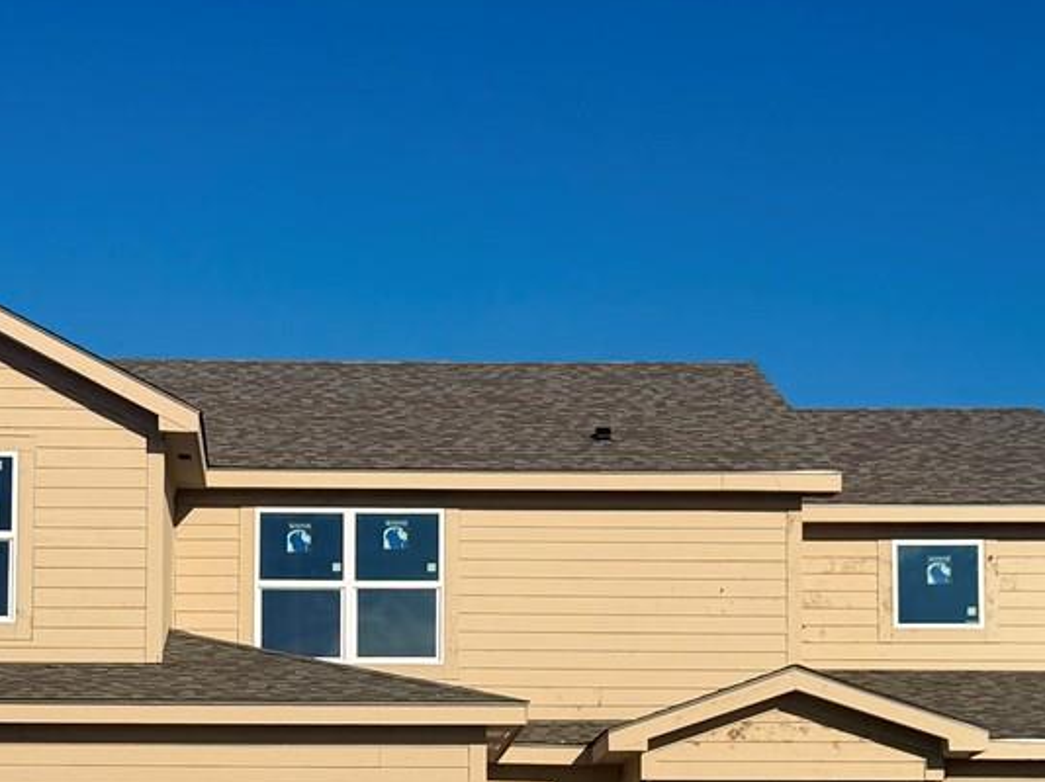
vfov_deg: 30.9
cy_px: 601
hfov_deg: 40.6
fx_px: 1388
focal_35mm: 46
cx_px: 327
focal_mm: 6.76
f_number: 1.78
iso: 80
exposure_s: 1/14286
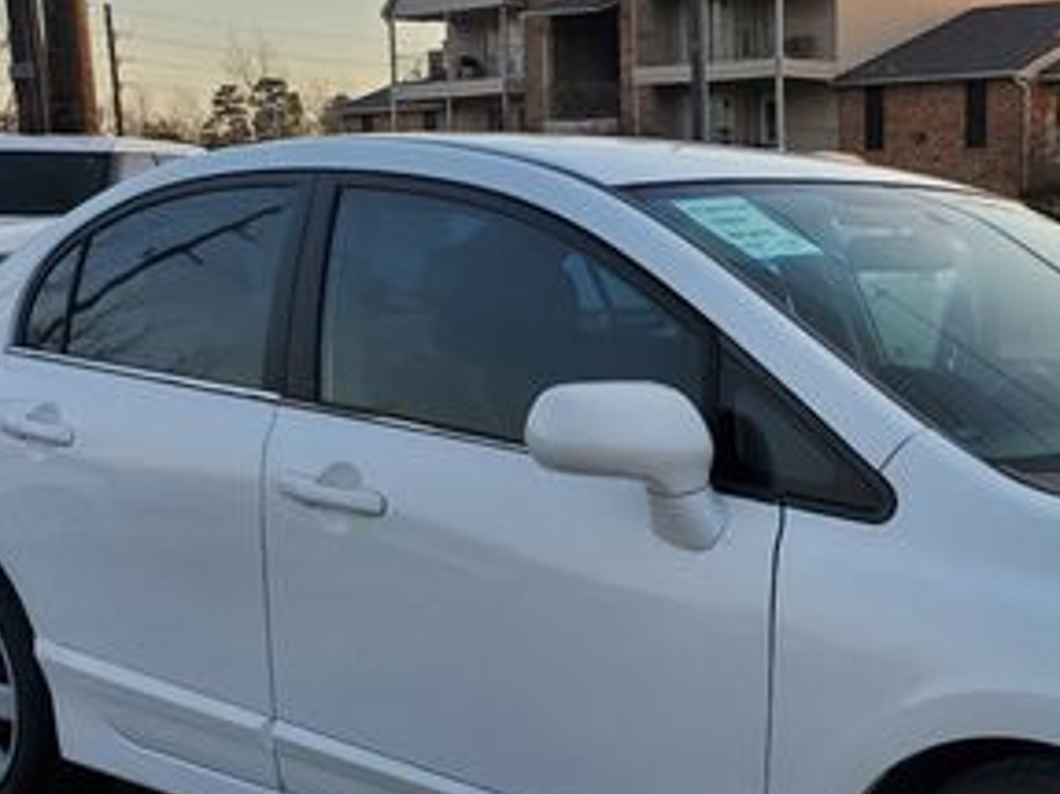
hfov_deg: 31.8
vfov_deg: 24.7
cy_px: 668
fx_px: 1775
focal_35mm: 58
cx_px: 942
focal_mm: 4.3
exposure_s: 1/120
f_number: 2.4
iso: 50
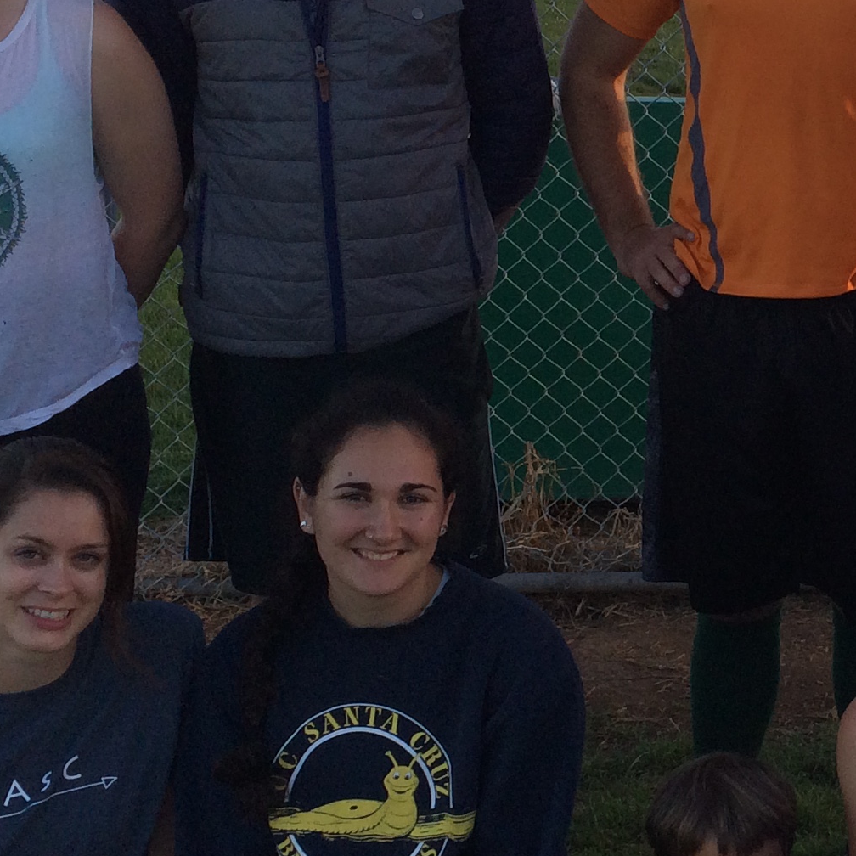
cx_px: 976
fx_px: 2322
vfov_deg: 20.9
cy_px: 399
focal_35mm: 83
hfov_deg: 19.8
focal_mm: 4.15
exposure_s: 1/461
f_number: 2.2
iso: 32
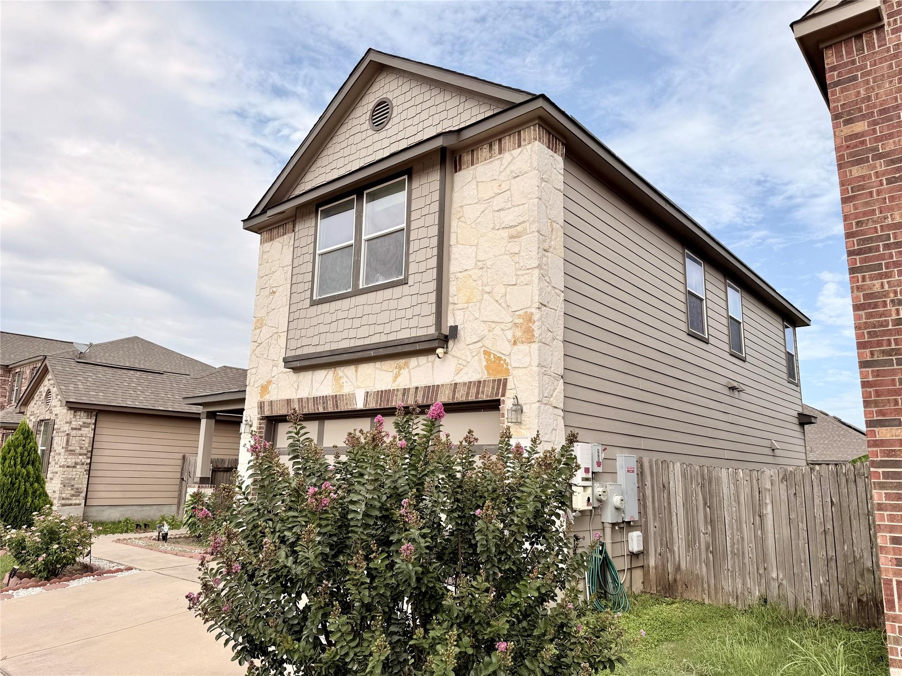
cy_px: 338
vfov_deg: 56.8
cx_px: 451
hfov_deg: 71.6
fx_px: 625
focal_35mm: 24
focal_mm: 6.76
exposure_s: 1/3584
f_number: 1.78
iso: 80
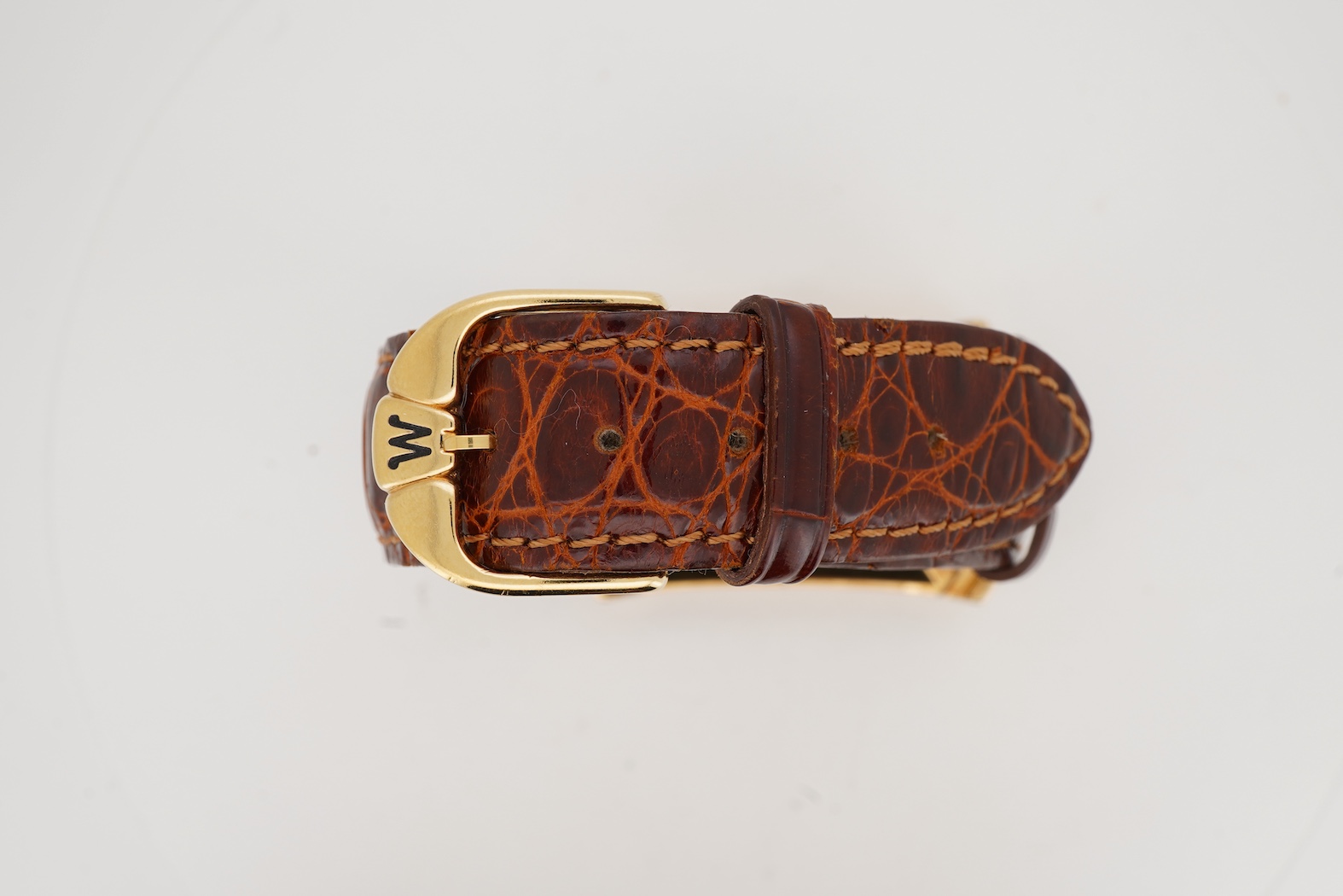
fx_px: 1679
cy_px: 448
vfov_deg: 29.9
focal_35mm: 45
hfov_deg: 43.6
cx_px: 672
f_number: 22
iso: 160
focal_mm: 30
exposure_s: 1/125
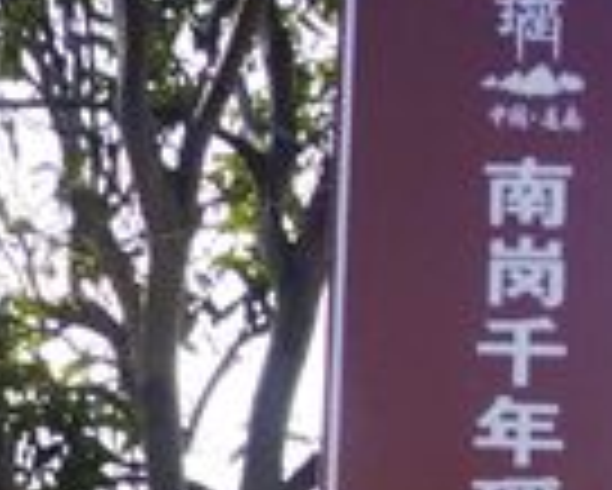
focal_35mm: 265
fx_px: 4803
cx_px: 506
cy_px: 728
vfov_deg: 5.8
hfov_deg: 7.3
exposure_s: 1/200
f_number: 10
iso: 200
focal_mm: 32
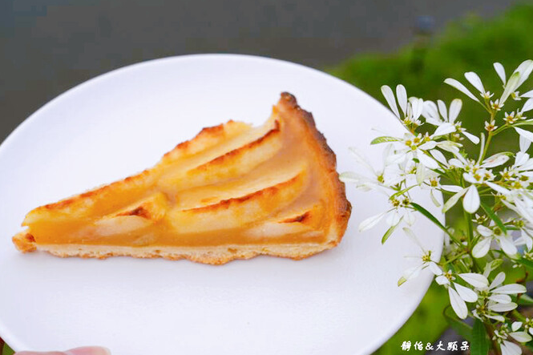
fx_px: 814
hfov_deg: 36.2
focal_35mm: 55
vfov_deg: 24.6
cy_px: 190
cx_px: 249
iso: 160
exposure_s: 1/320
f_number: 8
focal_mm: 43
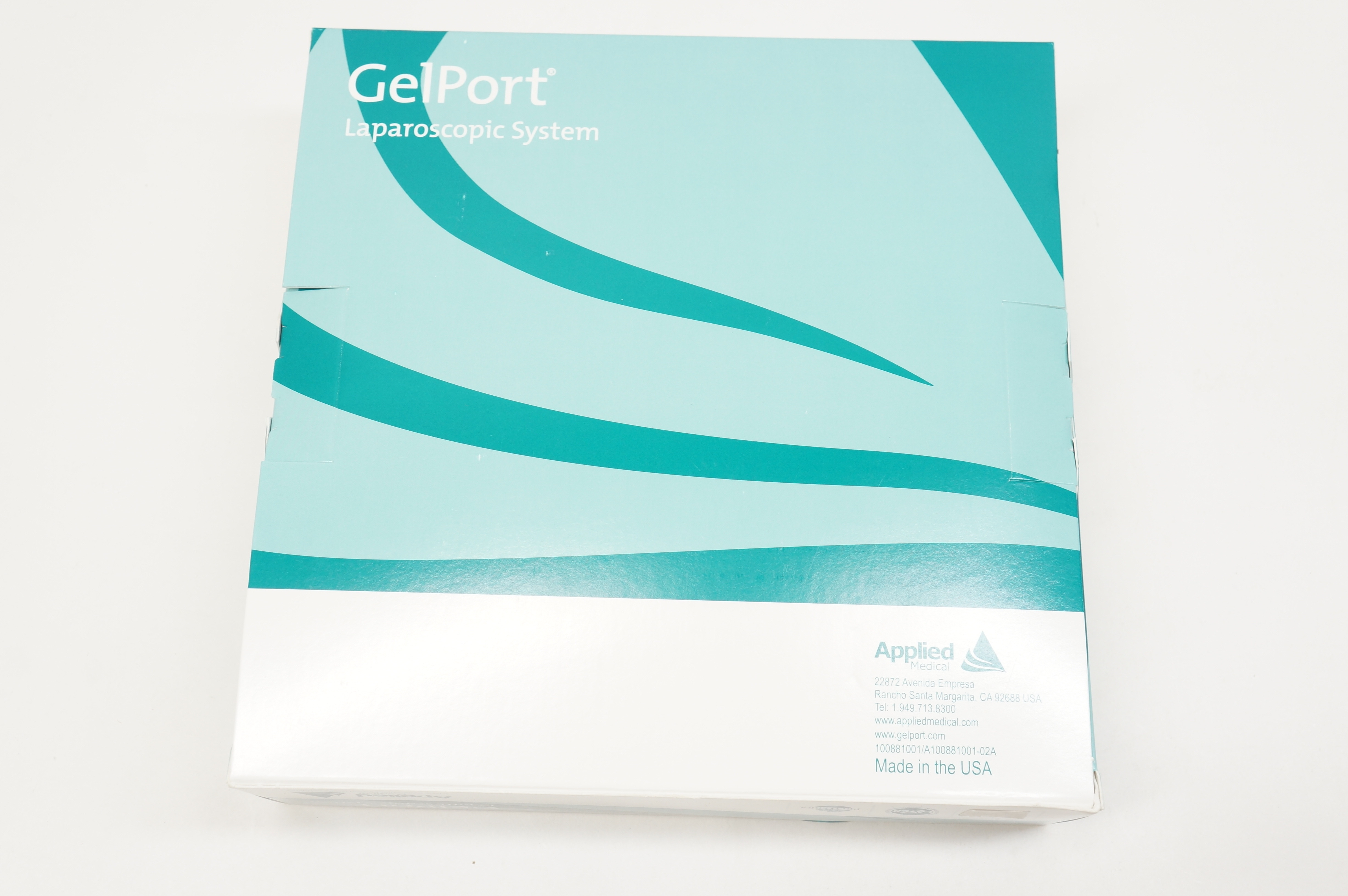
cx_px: 674
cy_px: 448
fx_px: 1515
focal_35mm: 40
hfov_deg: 48.0
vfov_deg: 32.9
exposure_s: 1/50
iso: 400
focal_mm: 27
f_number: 6.3
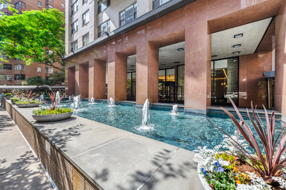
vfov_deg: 81.2
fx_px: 111
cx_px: 143
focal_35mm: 14
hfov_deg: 104.3
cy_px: 95
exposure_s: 1/30
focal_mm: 14
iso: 100
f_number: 13
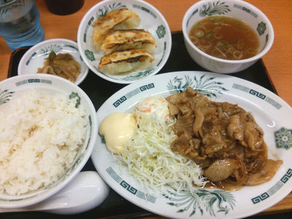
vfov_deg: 46.8
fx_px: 253
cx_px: 146
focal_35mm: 30
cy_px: 110
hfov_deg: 60.0
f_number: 1.94
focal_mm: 4.06
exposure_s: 1/59
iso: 64
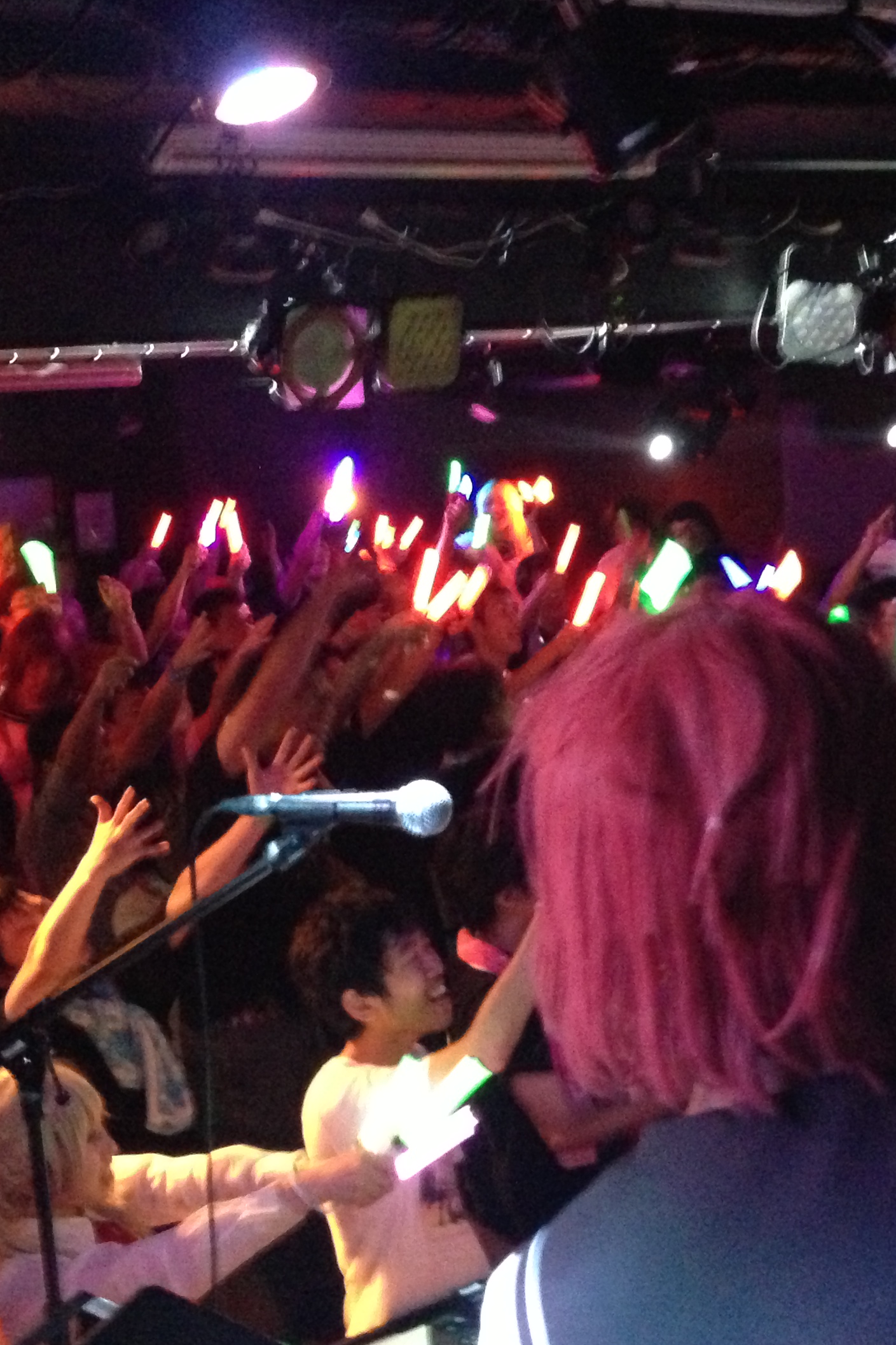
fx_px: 1979
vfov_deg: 37.5
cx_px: 580
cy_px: 767
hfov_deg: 25.4
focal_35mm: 53
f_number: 2.4
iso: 800
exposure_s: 1/15
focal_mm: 4.13
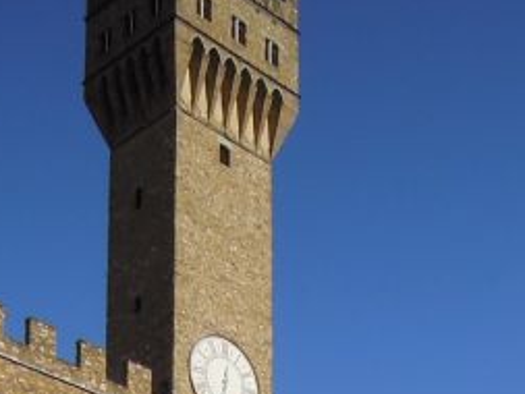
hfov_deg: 20.2
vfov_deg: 13.2
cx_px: 301
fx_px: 1472
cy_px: 790
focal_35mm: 97
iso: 160
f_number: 4.5
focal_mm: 4.3
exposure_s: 1/1250
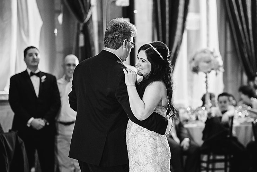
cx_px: 144
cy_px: 97
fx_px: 1050
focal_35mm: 147
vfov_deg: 9.3
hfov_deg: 14.0
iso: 800
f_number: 2.8
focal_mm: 116
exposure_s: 1/80
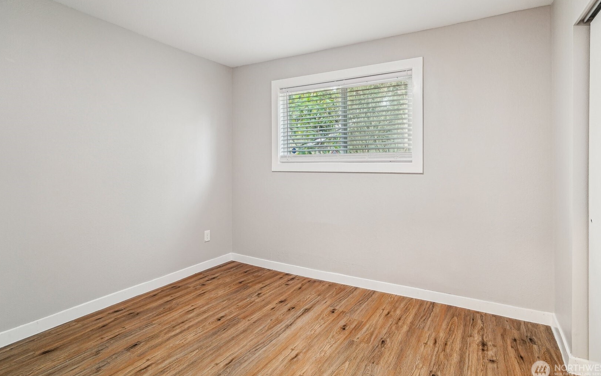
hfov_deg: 94.4
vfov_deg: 67.9
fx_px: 278
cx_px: 308
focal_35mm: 17
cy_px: 175
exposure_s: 1/20
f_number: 8
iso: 1600
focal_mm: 16
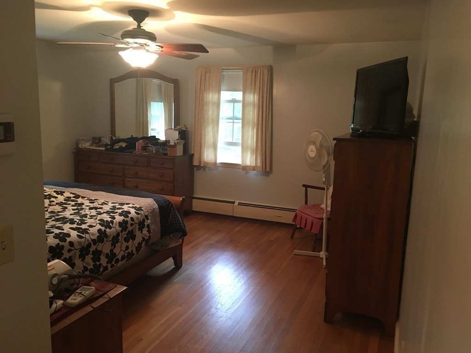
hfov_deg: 61.7
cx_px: 236
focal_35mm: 29
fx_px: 395
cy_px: 176
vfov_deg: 48.2
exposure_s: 1/17
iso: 200
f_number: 2.2
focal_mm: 4.15
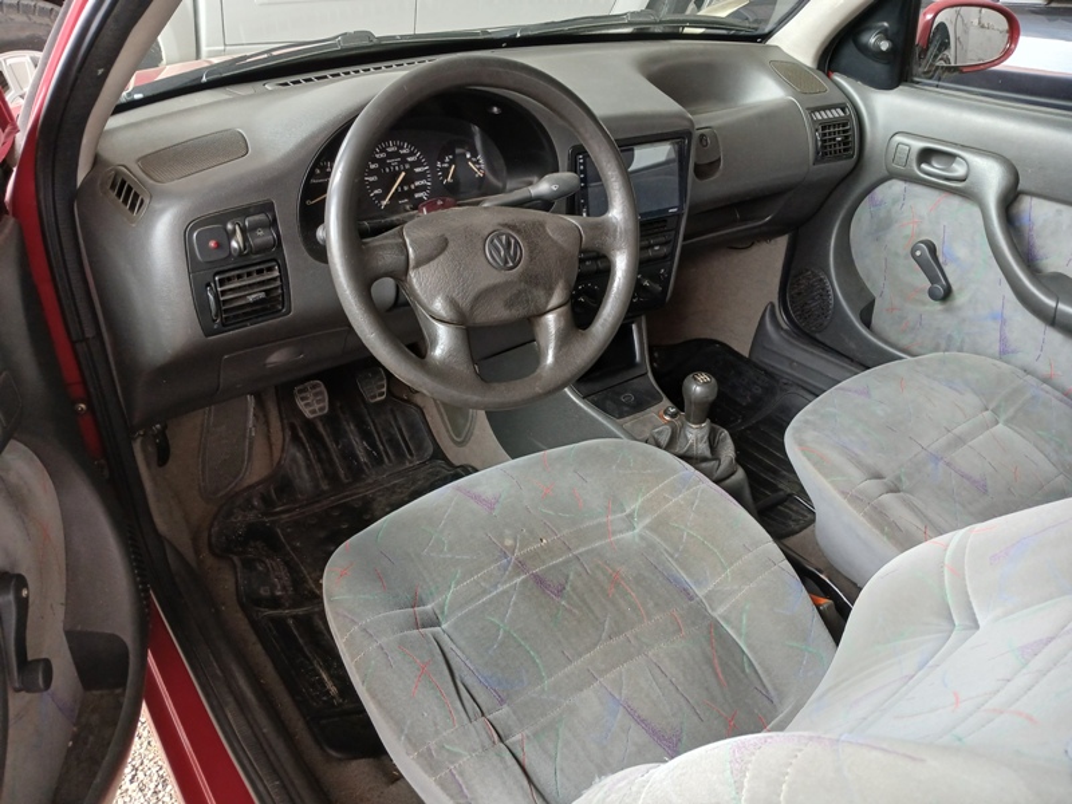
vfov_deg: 53.1
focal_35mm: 26
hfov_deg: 67.3
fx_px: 805
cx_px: 536
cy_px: 402
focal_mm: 3.98
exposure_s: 1/60
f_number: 1.8
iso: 125
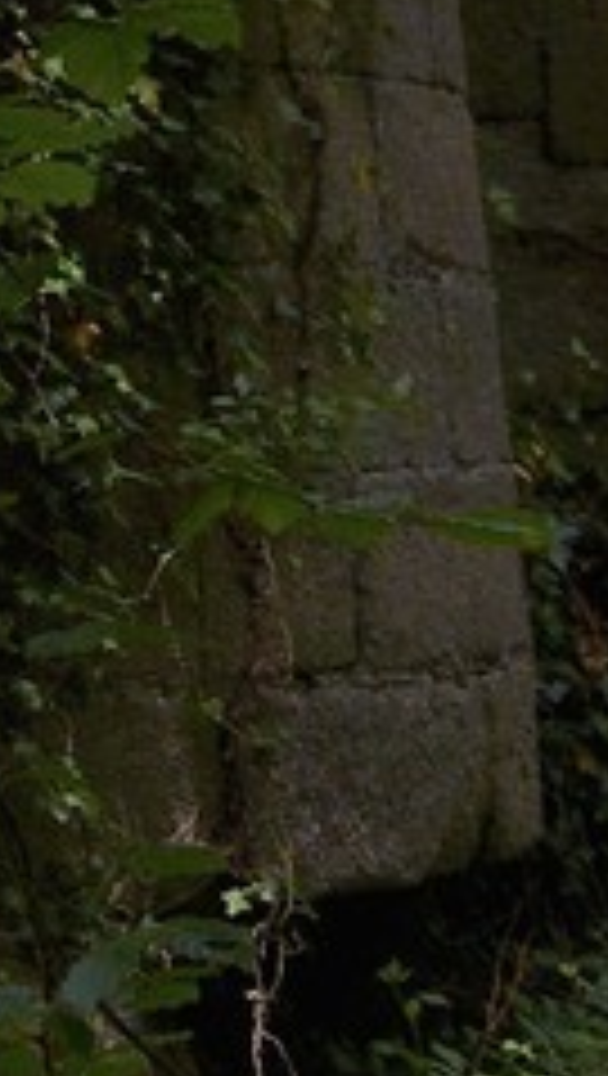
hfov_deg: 5.8
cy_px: -869
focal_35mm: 168
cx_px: -2148
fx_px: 4800
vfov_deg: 11.8
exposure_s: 1/160
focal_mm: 24
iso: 400
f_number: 13
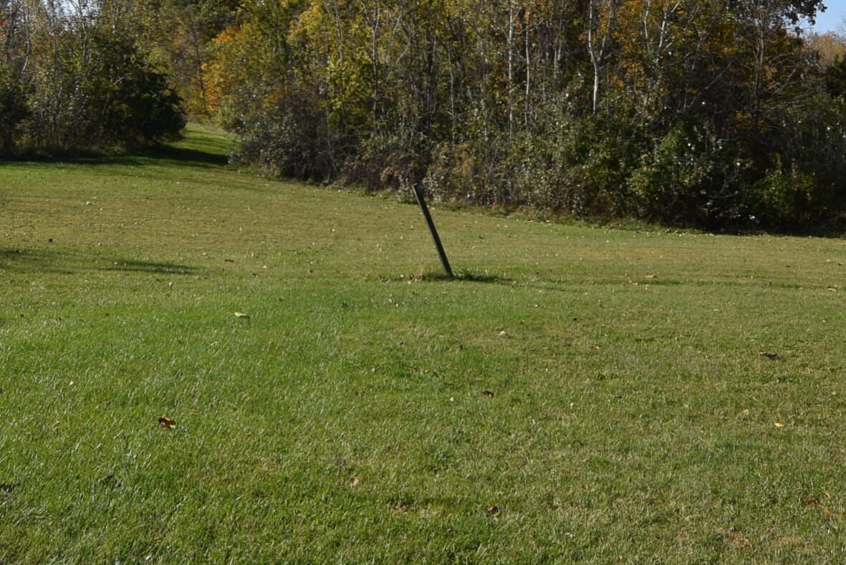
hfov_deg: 50.6
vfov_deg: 34.1
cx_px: 470
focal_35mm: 38
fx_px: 894
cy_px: 116
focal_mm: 10
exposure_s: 1/320
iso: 200
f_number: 9
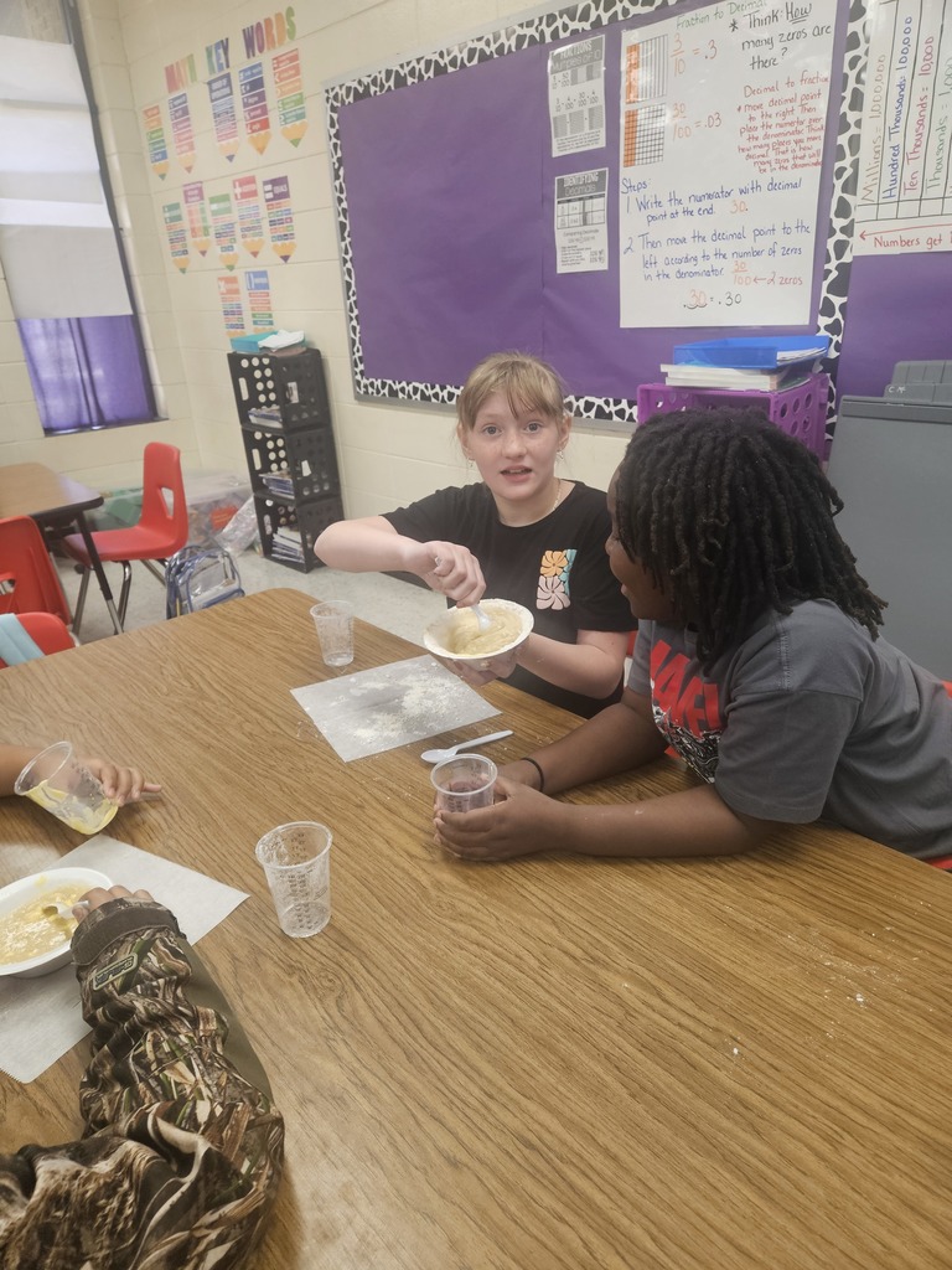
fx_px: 843
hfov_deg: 58.9
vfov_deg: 73.9
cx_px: 476
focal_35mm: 23
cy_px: 635
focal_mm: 5.4
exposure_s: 1/120
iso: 200
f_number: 1.8
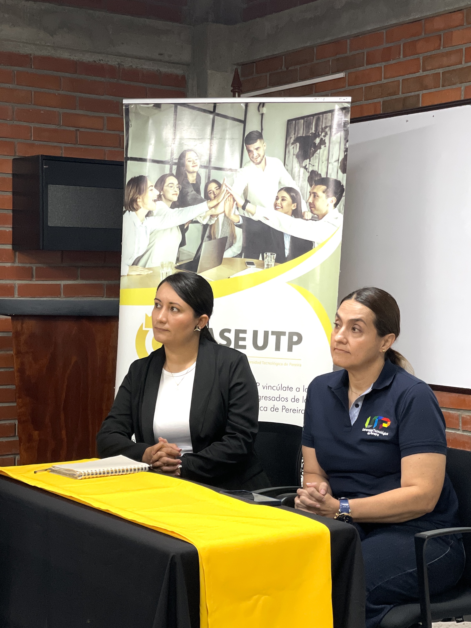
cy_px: 314
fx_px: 943
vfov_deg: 36.8
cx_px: 236
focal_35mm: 52
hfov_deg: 28.0
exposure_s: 1/60
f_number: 2
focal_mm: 6
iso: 160
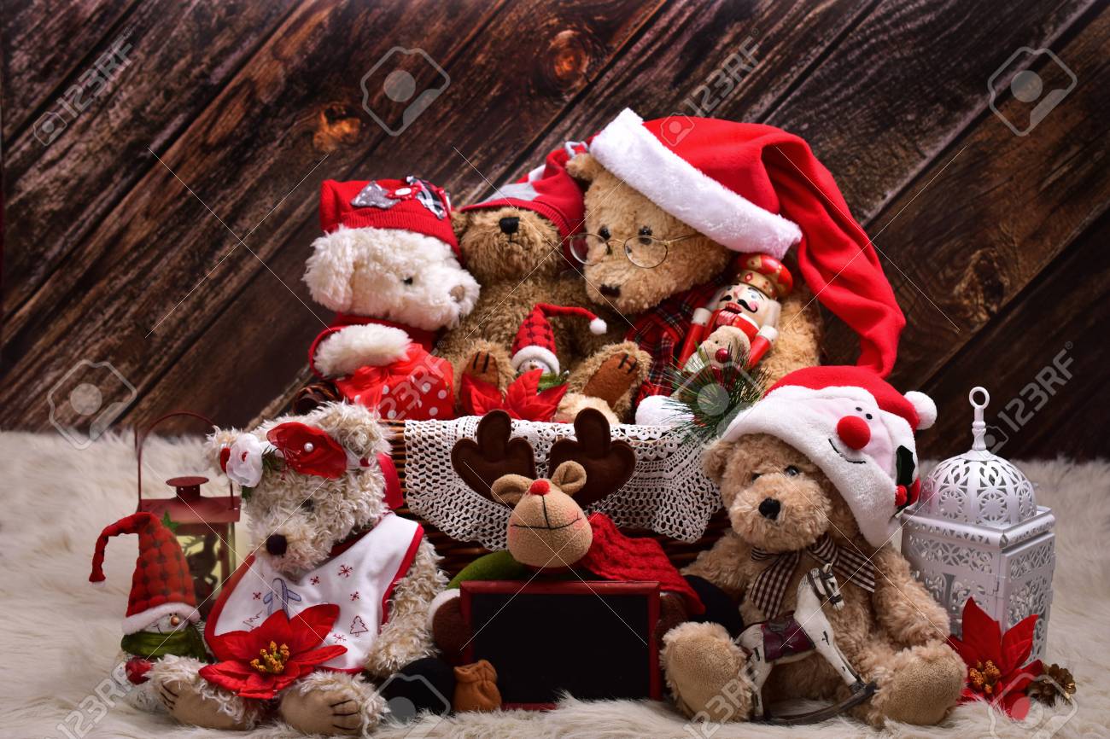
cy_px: 370
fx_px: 1849
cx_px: 555
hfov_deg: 33.4
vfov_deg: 22.6
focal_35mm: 60
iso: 250
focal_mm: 40
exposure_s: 1/200
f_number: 6.3
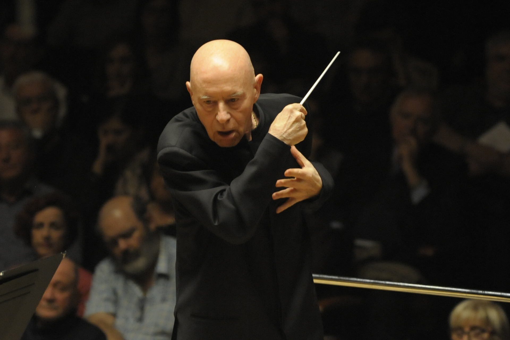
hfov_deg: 10.3
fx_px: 2833
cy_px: 170
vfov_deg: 6.9
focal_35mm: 200
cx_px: 255
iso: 3200
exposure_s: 1/200
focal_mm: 200
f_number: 4
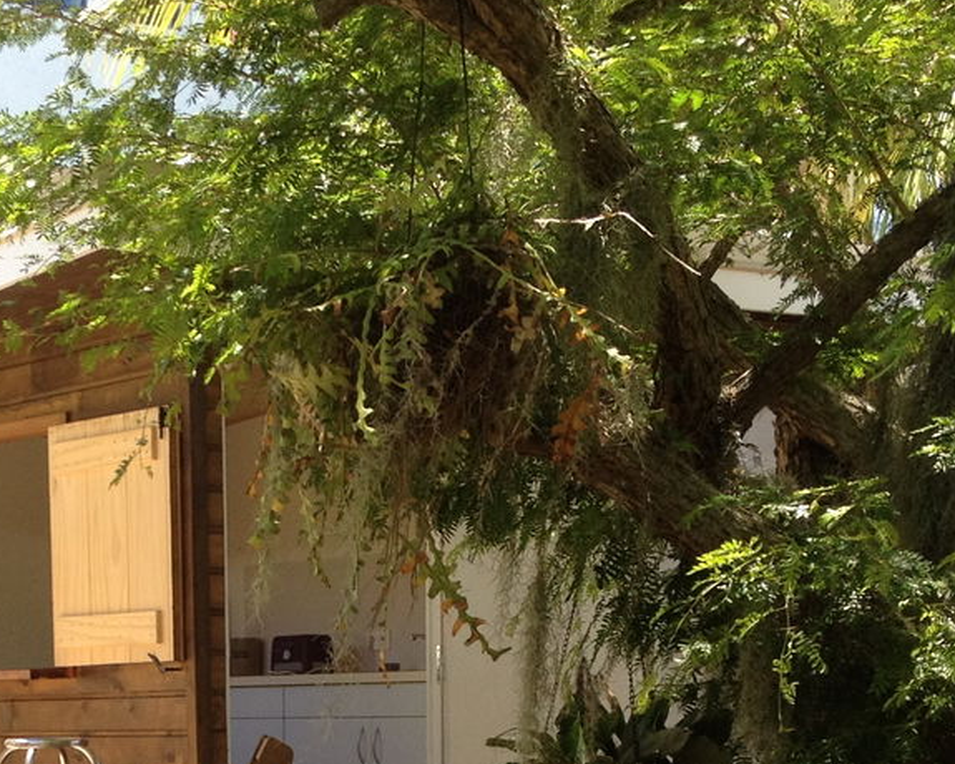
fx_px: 2685
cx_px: 214
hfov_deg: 20.0
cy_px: 908
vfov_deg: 15.6
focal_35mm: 95
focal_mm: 4.28
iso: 50
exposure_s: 1/277
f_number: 2.4
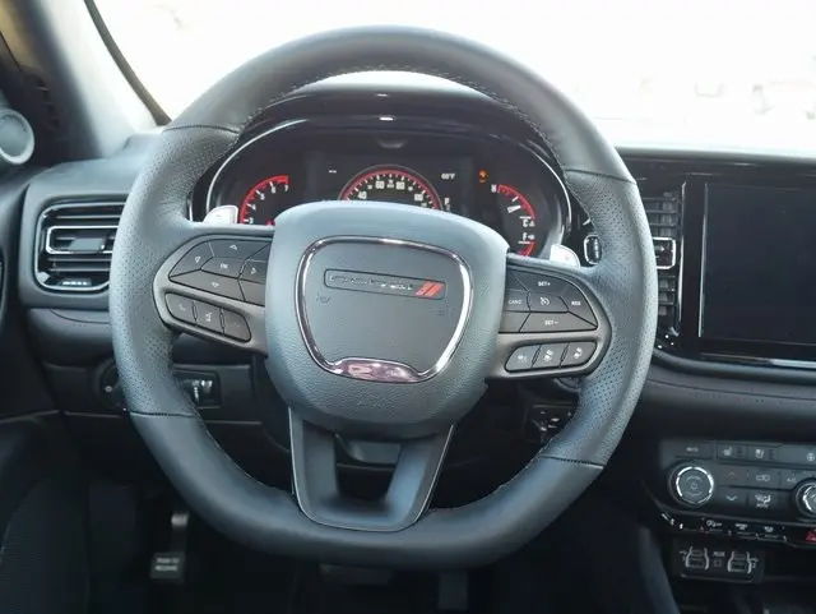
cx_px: 408
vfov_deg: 39.7
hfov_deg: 51.3
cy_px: 307
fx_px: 849
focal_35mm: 36
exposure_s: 1/15
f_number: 4.4
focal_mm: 18
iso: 200
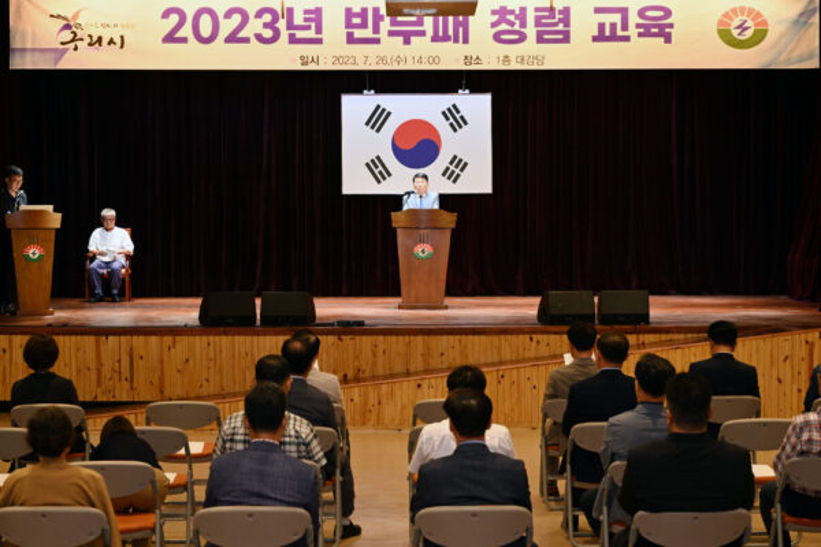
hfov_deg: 28.8
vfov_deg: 19.5
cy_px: 274
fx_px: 1596
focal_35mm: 70
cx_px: 410
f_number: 8
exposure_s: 1/60
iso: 1600
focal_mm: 70
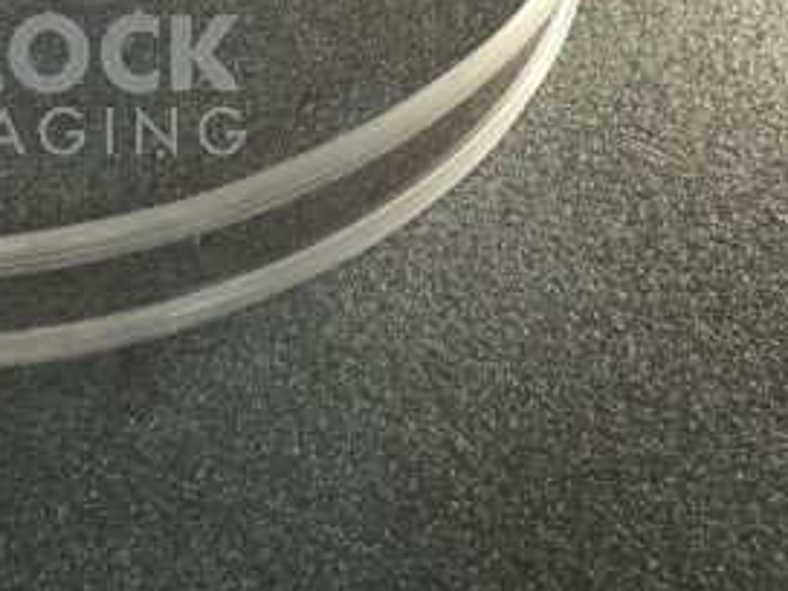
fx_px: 1457
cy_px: 87
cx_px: -43
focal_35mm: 64
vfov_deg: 22.5
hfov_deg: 28.0
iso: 40
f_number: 2.2
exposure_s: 1/15
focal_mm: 4.15
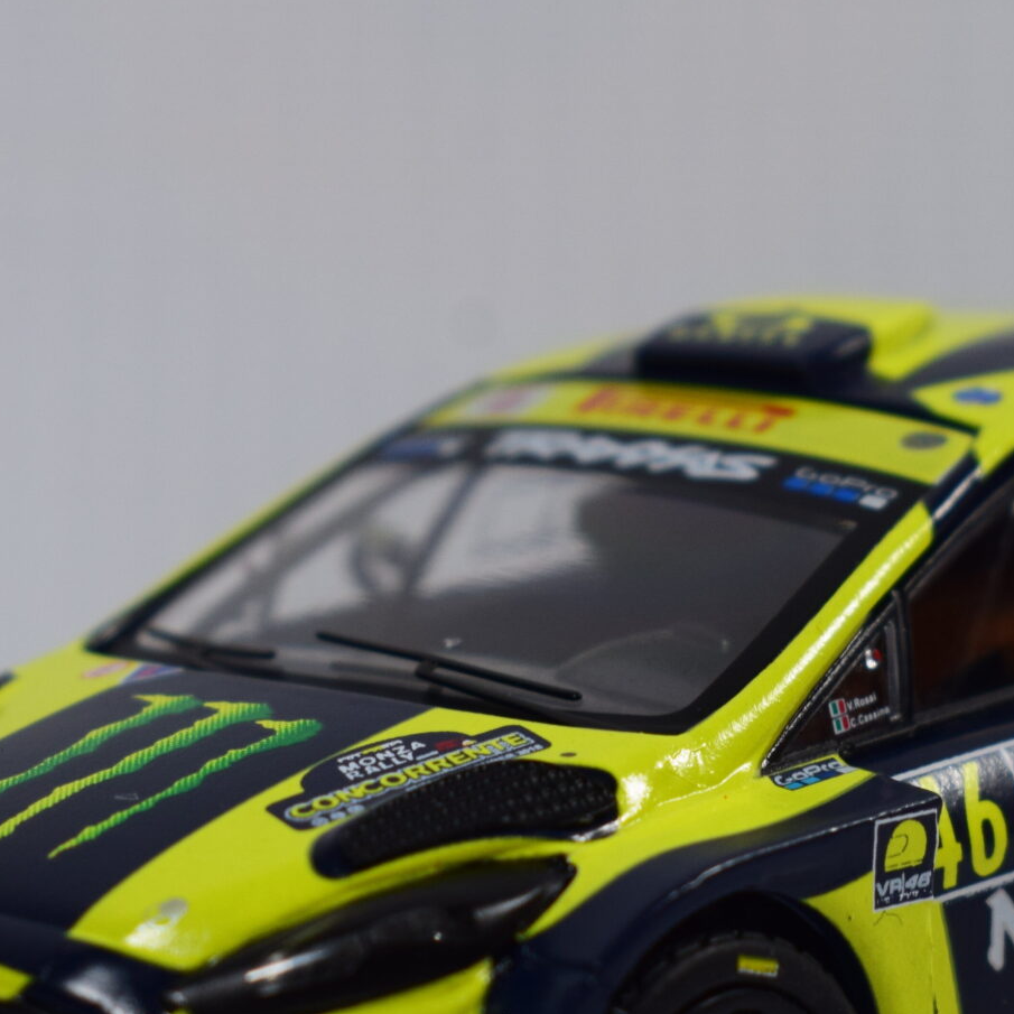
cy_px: 566
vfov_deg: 10.1
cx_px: 735
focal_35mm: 173
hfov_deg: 10.1
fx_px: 5733
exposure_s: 1/60
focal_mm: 48
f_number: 8
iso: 400
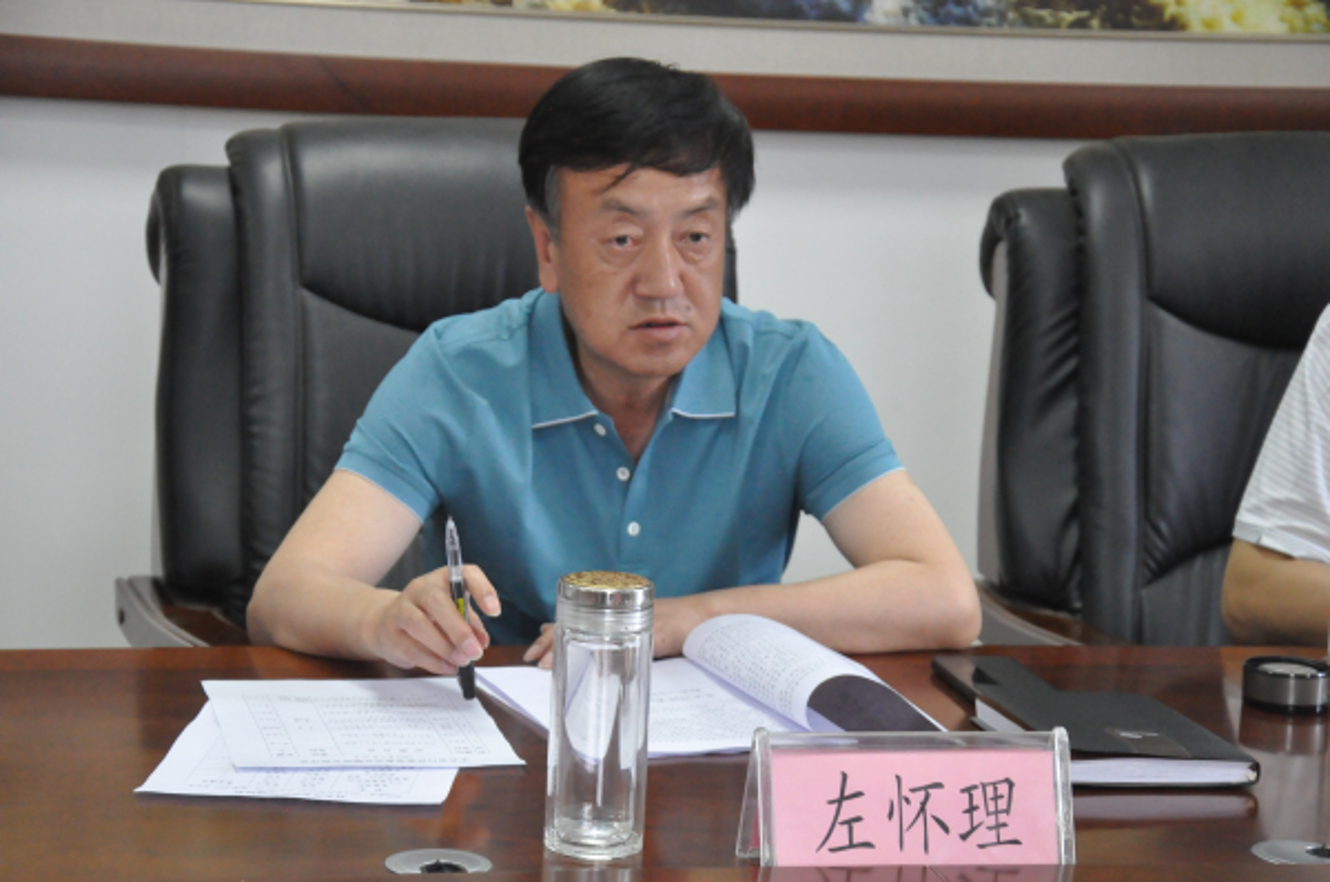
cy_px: 441
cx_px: 665
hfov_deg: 21.9
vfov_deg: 14.7
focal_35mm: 93
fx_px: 3430
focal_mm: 62
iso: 3200
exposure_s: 1/50
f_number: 5.6
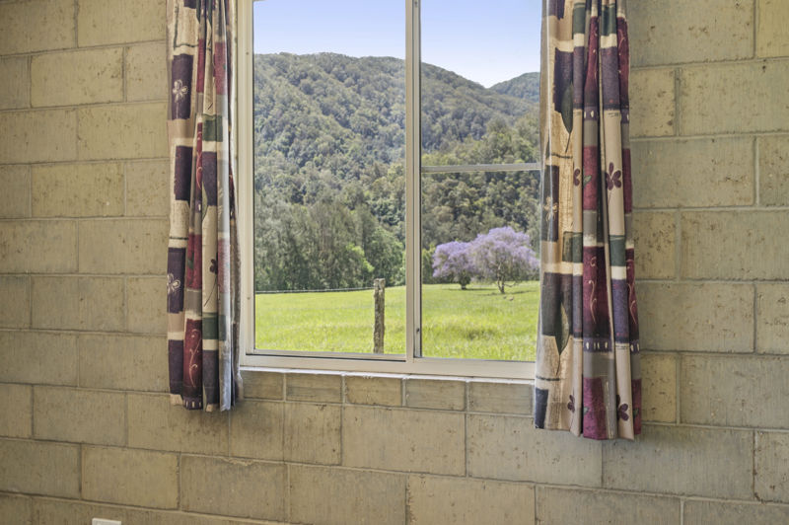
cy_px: 262
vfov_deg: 37.8
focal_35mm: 35
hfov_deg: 54.5
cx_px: 394
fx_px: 766
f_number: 7.1
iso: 200
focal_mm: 35
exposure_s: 1/30
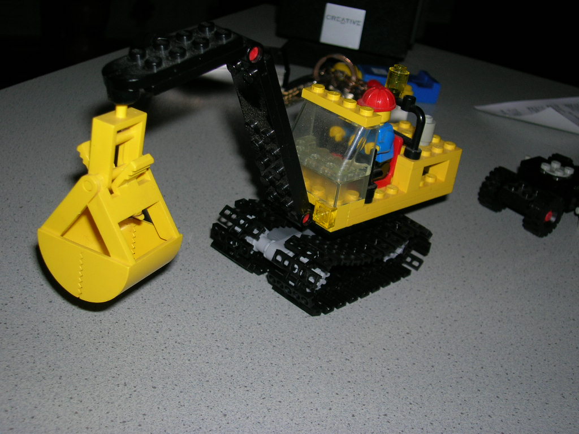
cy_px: 217
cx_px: 290
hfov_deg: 41.2
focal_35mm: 46
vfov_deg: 31.5
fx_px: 769
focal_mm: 7.7
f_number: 3.2
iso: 50
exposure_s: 1/60.1
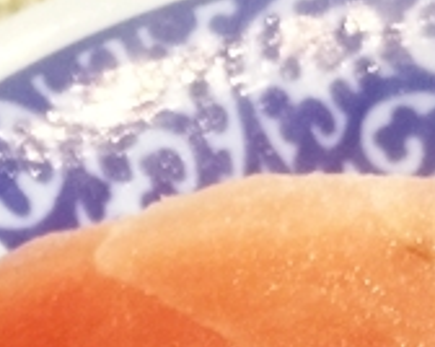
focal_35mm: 108
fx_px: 1389
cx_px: 489
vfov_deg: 13.5
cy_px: 495
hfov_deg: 17.2
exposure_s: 1/33
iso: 32
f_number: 2.2
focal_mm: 4.15
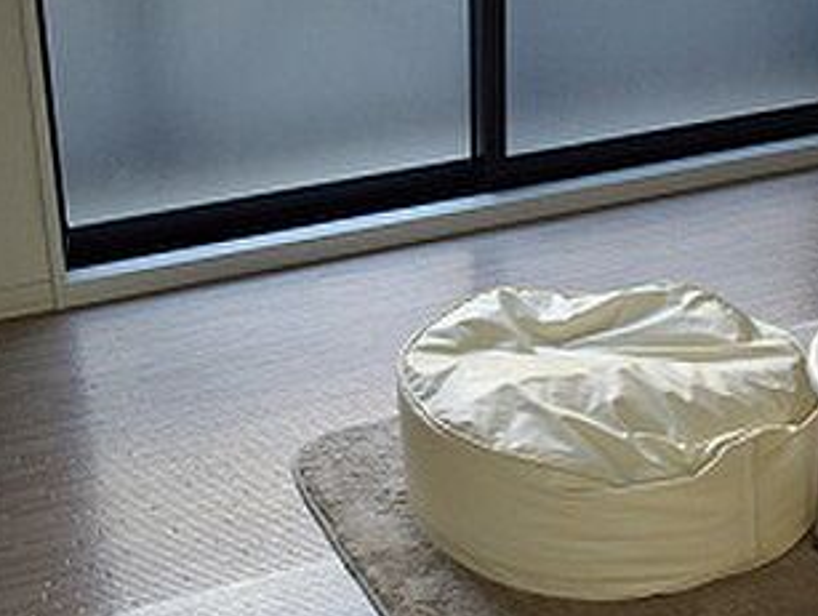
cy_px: 285
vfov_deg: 19.2
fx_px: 1822
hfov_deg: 25.0
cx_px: 622
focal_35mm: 77
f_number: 2.8
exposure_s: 1/50
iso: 184
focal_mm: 6.2
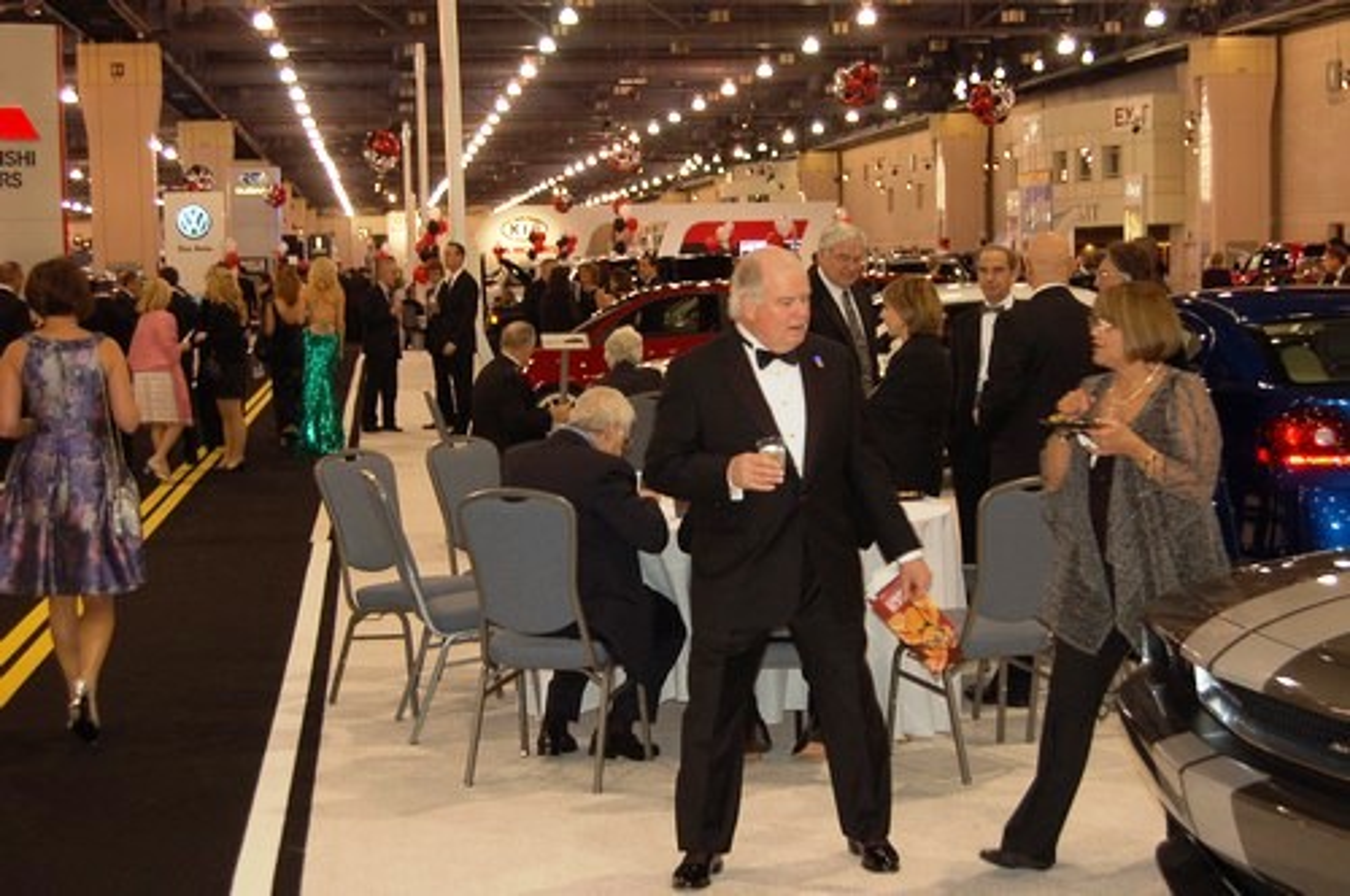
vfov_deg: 23.7
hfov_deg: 35.1
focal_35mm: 57
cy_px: 448
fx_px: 2135
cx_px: 675
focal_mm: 38
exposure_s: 1/60
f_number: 5
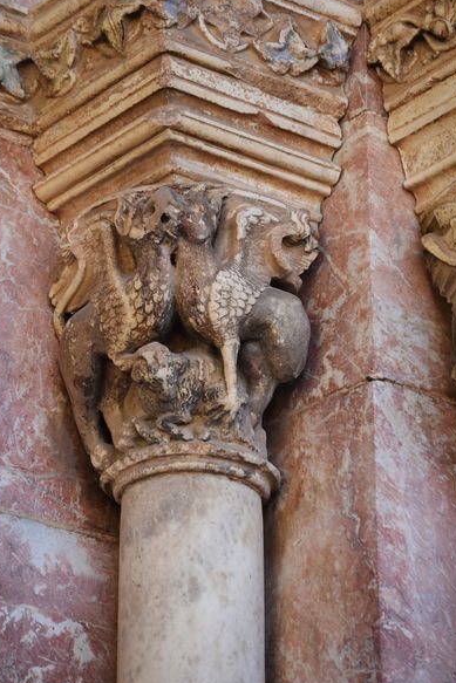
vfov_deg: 14.2
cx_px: 219
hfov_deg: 9.5
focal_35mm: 144
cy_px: 282
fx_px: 2734
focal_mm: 80
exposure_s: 1/400
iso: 400
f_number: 5
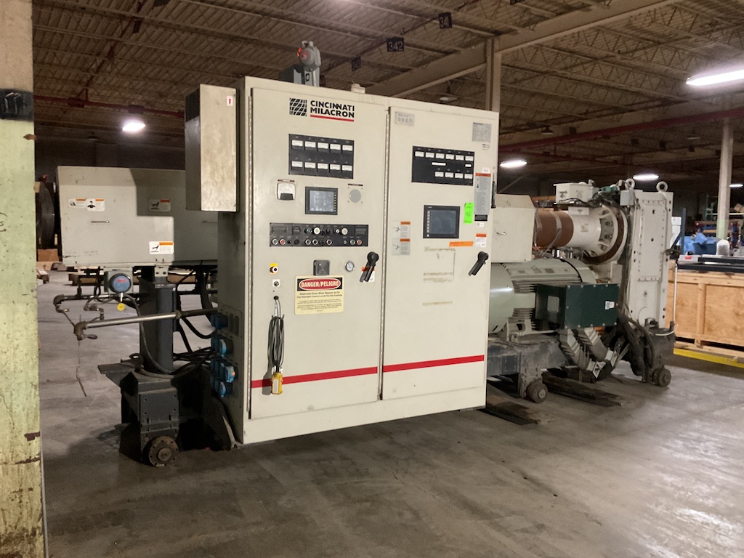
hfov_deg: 61.7
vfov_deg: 48.2
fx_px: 623
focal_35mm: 29
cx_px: 372
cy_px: 279
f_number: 1.8
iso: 400
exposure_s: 1/30
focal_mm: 3
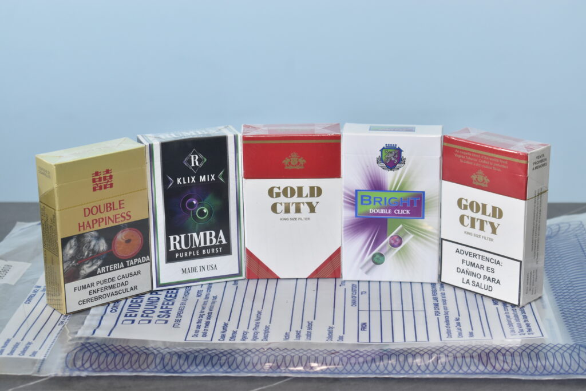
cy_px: 196
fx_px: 1343
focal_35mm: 82
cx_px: 293
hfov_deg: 24.6
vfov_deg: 16.6
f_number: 7.1
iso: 800
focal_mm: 55
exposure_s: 1/60
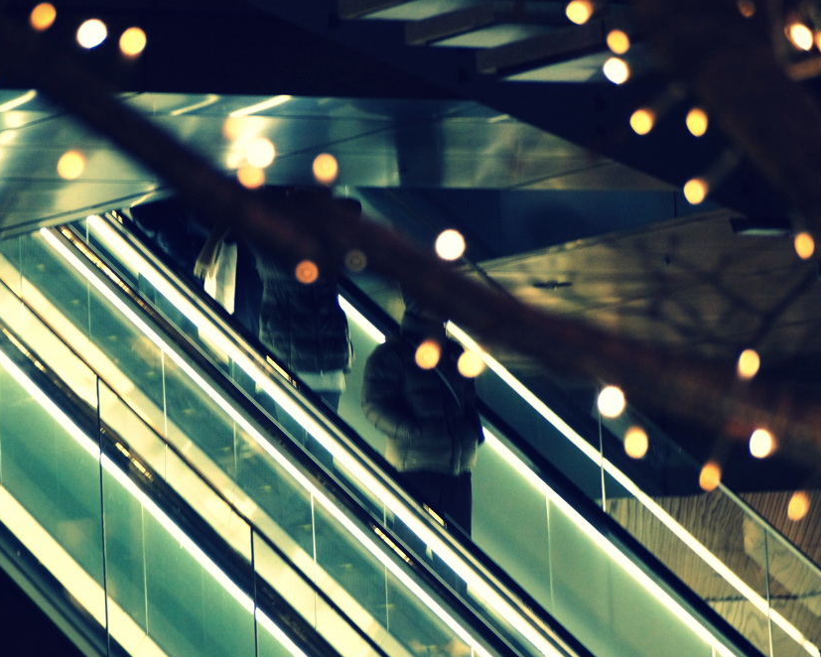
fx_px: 8458
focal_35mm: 348
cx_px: 328
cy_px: 324
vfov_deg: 4.4
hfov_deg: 5.6
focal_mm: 200
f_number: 6.3
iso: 1600
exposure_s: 1/30
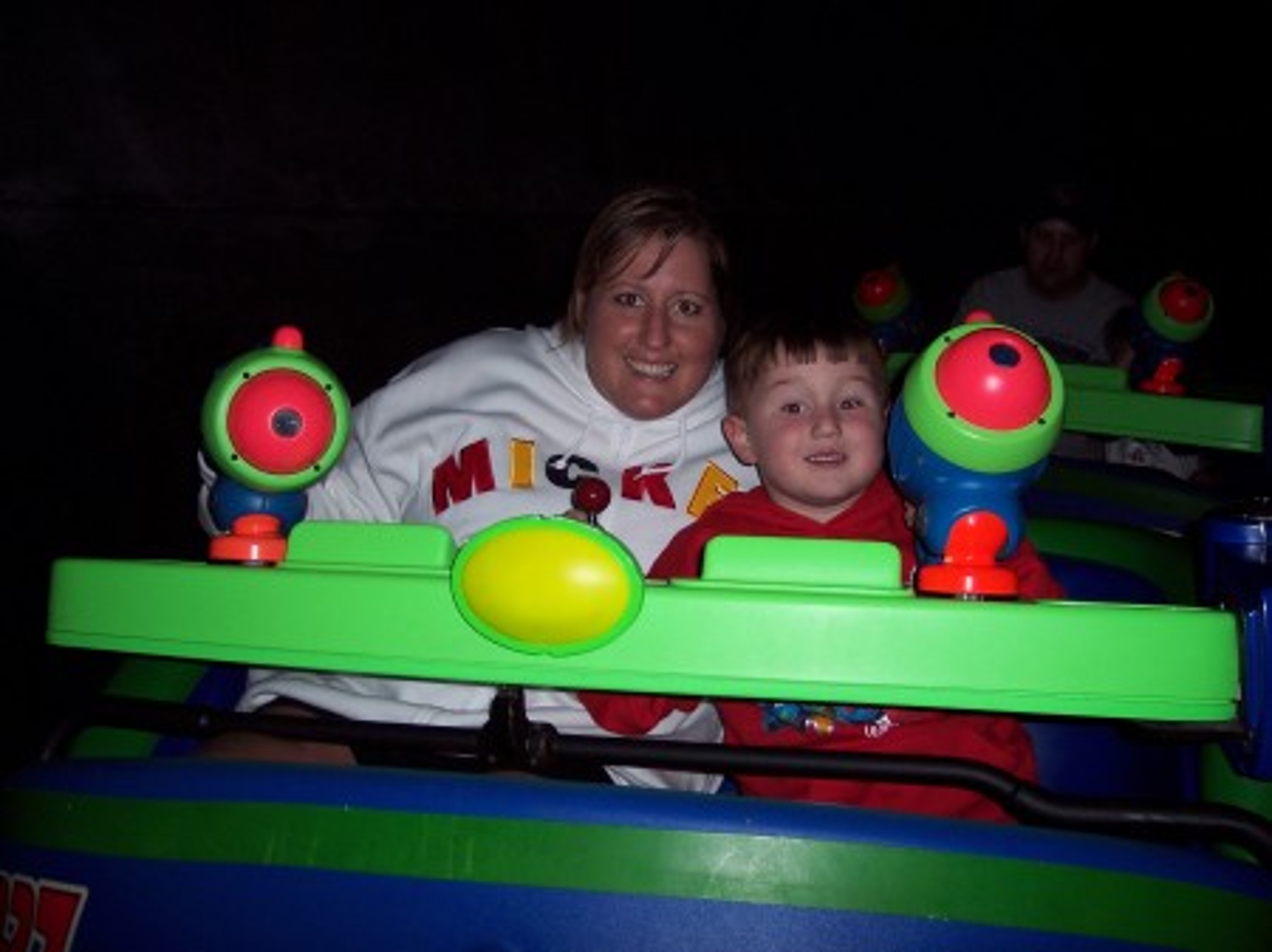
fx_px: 1432
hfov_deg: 47.9
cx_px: 636
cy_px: 476
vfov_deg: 36.8
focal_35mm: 39
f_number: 2.8
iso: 100
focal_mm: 8
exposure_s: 1/60
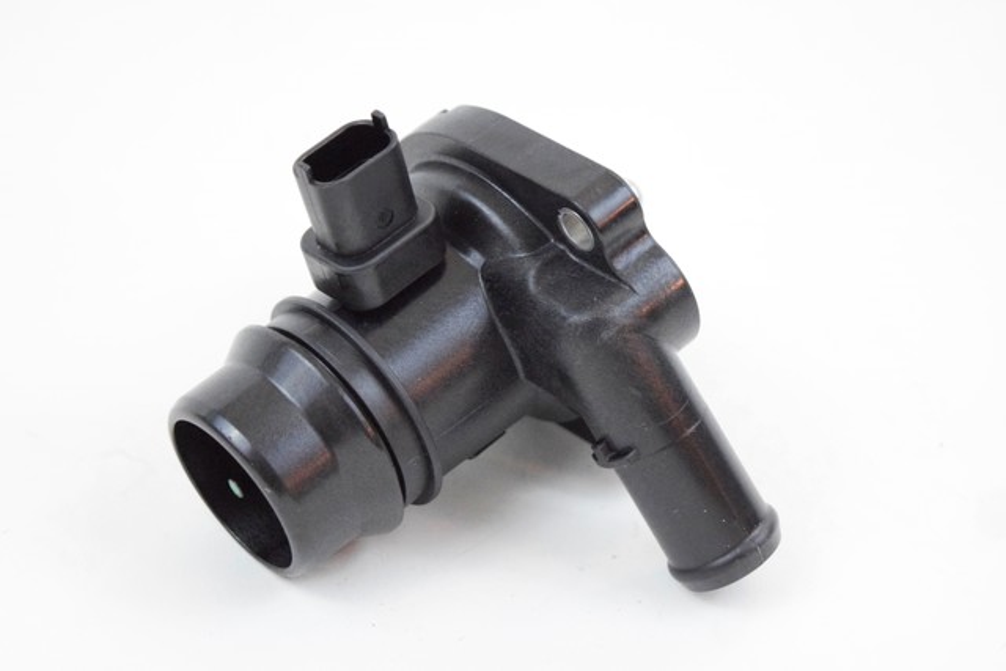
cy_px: 336
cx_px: 503
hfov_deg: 24.6
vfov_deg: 16.6
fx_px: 2306
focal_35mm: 82
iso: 6400
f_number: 5.6
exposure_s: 1/60
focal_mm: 55
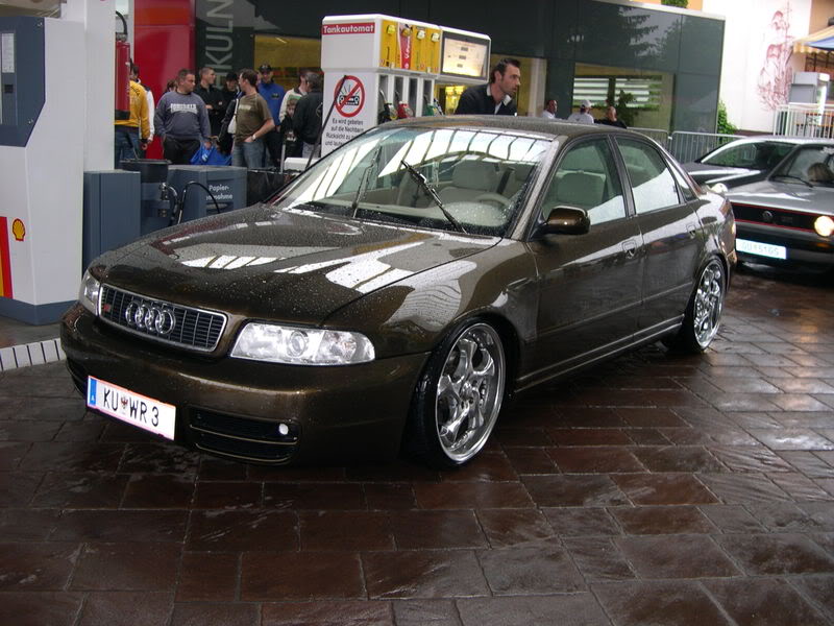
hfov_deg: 49.0
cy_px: 313
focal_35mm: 38
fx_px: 916
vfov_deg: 37.7
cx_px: 417
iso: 100
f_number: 2.8
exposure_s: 1/30
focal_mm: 8
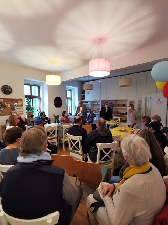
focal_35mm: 17
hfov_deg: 74.7
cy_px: 112
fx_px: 110
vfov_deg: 91.0
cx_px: 84
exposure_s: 1/33.3
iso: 320
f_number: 2.2
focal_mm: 2.26
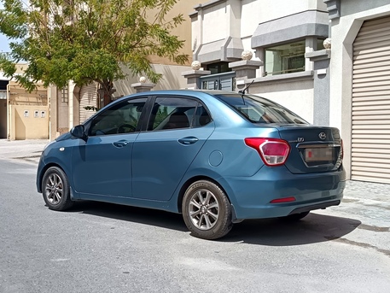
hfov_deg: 39.6
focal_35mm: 48
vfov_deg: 30.3
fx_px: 541
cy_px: 146
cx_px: 195
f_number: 1.75
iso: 100
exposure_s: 1/581
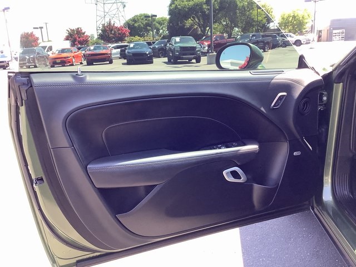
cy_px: 134
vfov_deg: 45.4
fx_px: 319
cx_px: 178
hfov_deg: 58.4
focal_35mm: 31
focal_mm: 3.3
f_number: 2.4
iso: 50
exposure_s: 1/120
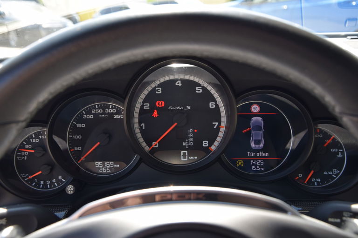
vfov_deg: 29.9
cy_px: 119
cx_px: 179
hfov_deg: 43.6
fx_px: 447
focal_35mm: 45
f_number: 7.1
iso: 400
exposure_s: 1/200
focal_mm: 30
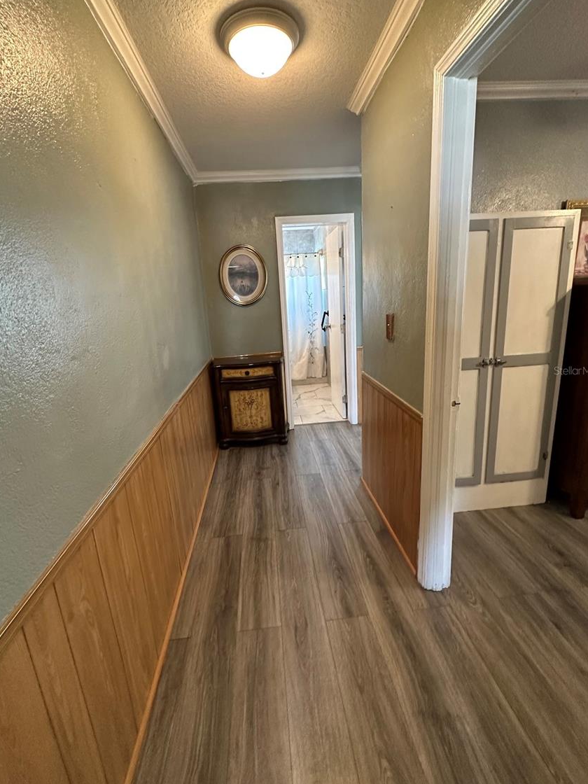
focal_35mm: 15
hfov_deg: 81.7
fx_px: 340
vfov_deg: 98.1
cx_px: 288
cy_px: 370
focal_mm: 2.22
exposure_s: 1/60
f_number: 2.2
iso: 320
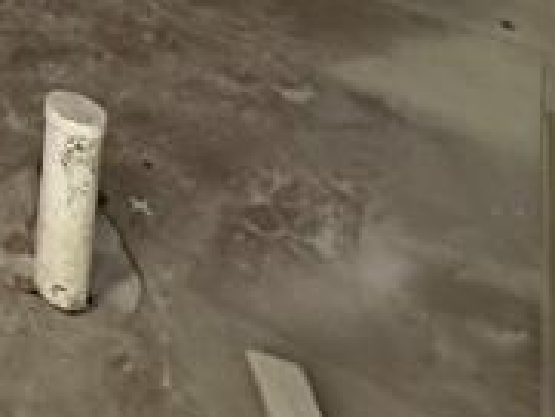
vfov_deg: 13.2
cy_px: -619
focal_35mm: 79
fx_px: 1267
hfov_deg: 14.5
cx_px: -810
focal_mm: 2.22
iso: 64
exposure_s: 1/99
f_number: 2.2
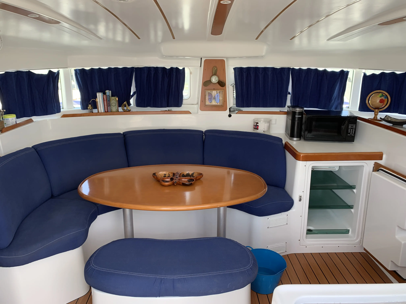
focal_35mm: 26
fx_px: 305
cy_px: 152
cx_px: 203
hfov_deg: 67.3
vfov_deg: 53.1
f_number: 1.8
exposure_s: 1/122
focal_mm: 4.25
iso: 25
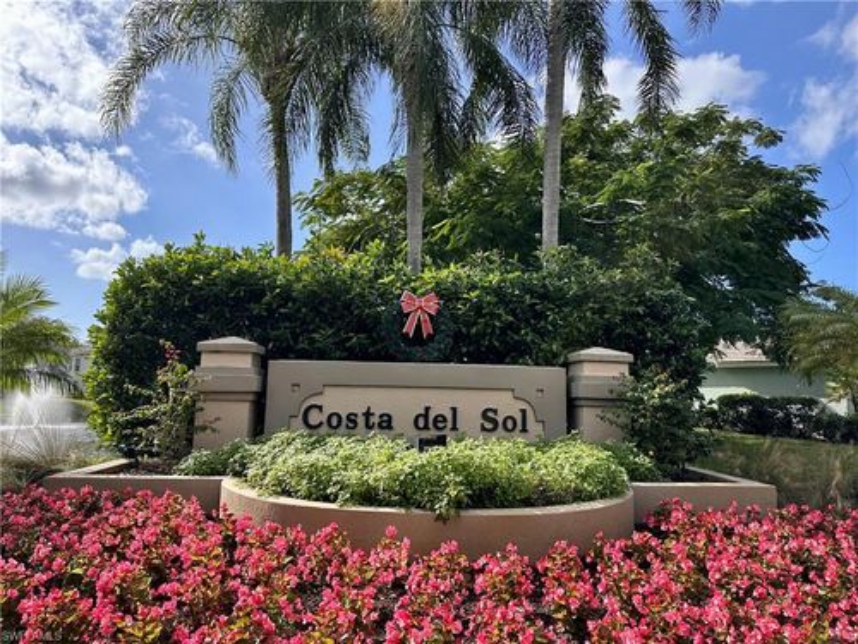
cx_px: 429
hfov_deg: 71.6
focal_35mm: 24
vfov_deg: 56.8
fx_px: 595
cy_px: 322
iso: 80
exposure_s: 1/3058
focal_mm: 6.86
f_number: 1.78
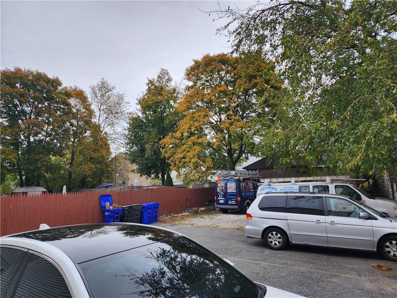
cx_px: 198
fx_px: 264
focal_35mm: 23
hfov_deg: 73.9
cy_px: 149
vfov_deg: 58.9
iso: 12
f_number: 1.8
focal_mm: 6.4
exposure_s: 1/296
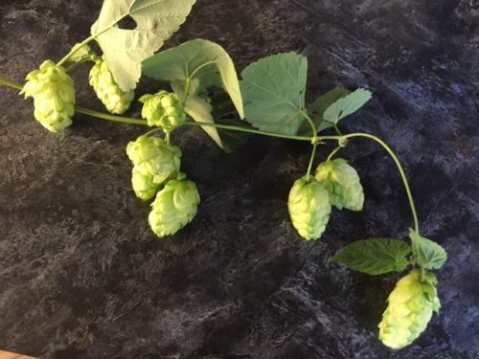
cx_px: 240
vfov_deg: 48.2
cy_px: 180
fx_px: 401
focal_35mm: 29
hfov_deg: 61.7
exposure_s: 1/33
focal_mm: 4.15
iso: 160
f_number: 2.2
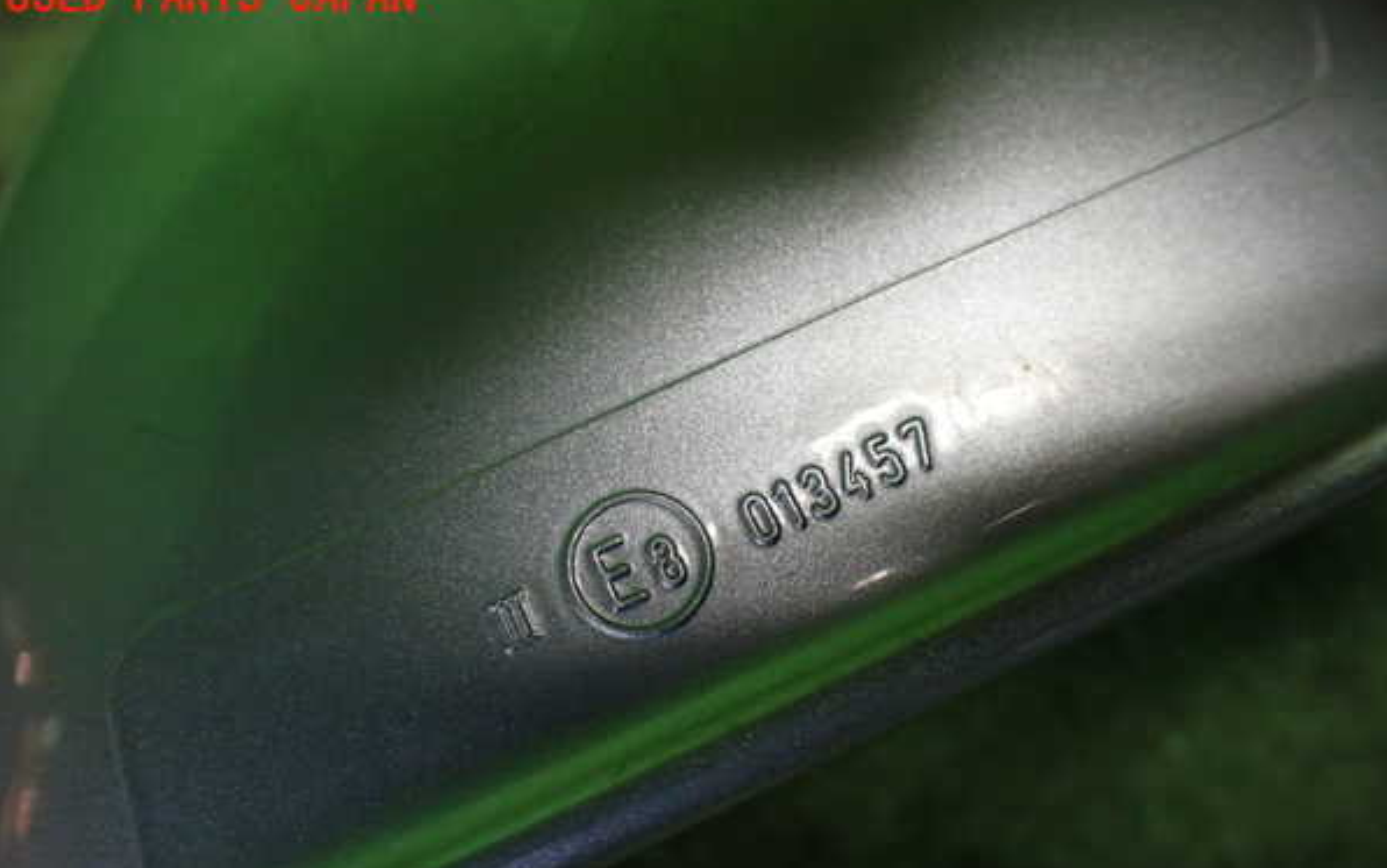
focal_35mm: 32
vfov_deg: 39.4
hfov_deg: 59.6
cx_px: 691
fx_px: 1210
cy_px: 491
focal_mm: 5.4
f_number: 2.3
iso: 640
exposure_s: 1/125
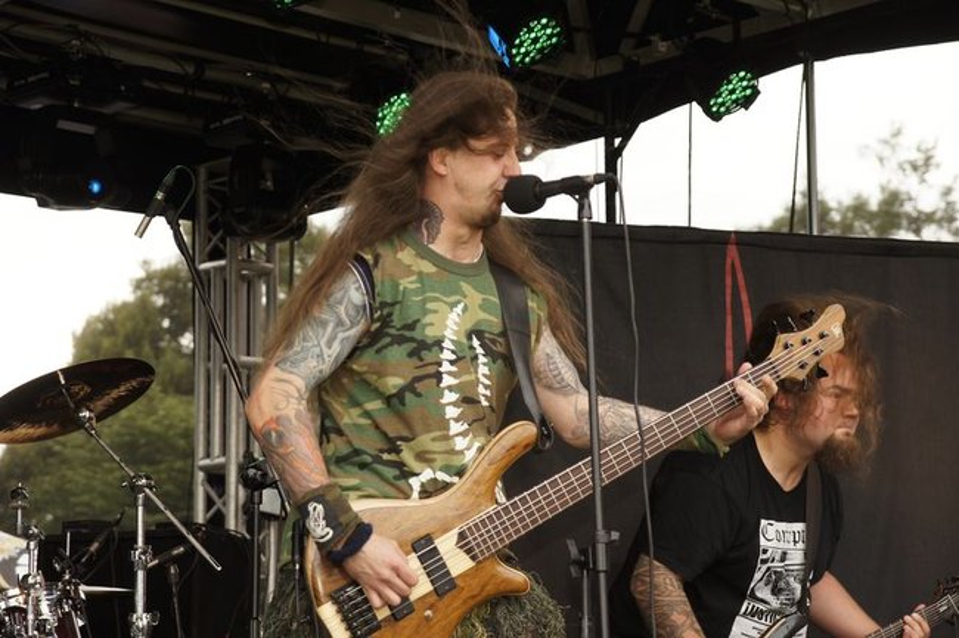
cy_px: 319
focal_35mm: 105
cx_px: 480
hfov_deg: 19.5
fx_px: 2794
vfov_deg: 13.0
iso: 100
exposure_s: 1/125
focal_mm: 70
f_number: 5.6
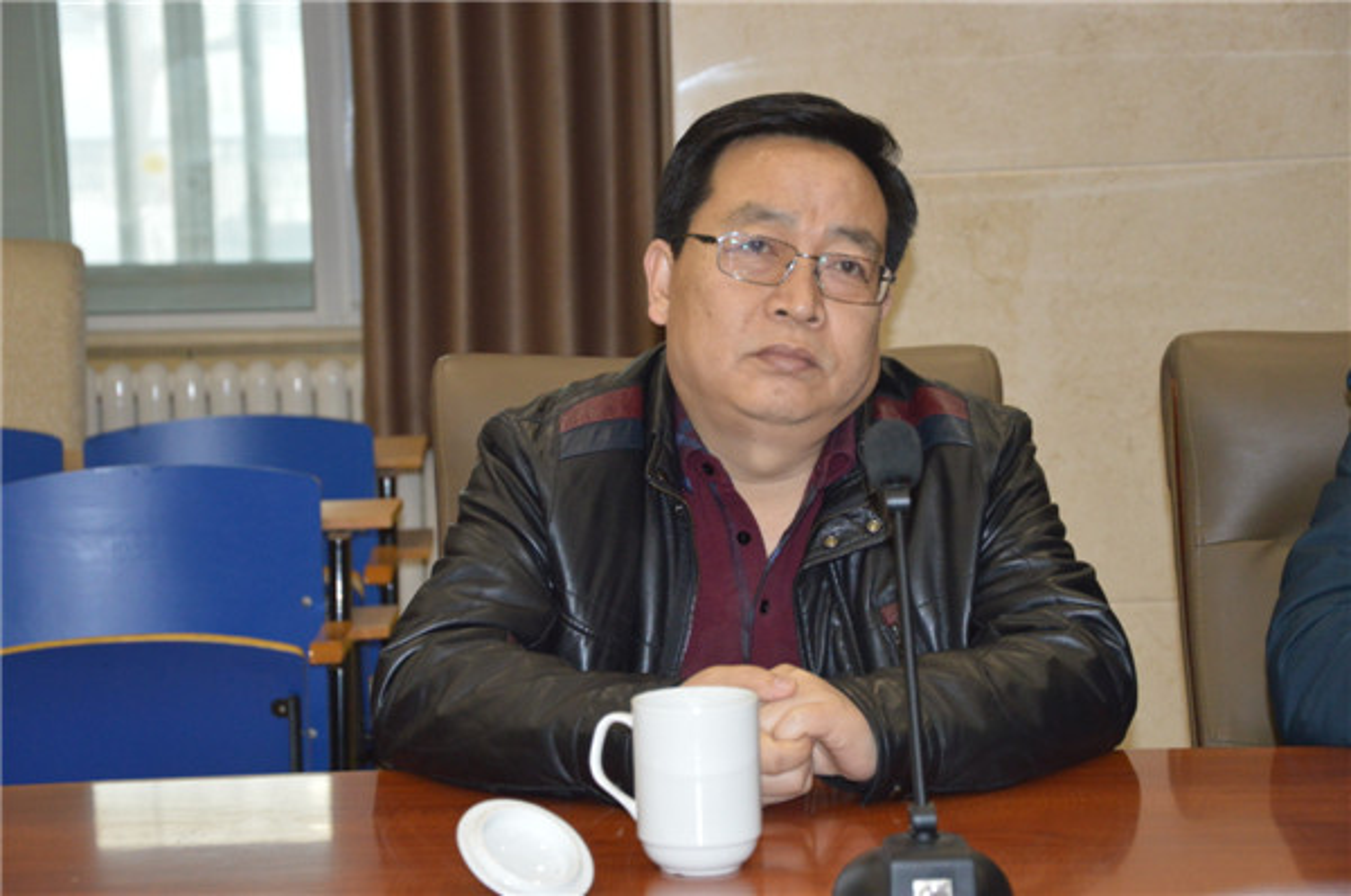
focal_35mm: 99
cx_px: 676
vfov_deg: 13.8
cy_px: 448
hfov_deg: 20.6
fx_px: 3709
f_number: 5.3
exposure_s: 1/60
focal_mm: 66
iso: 1600
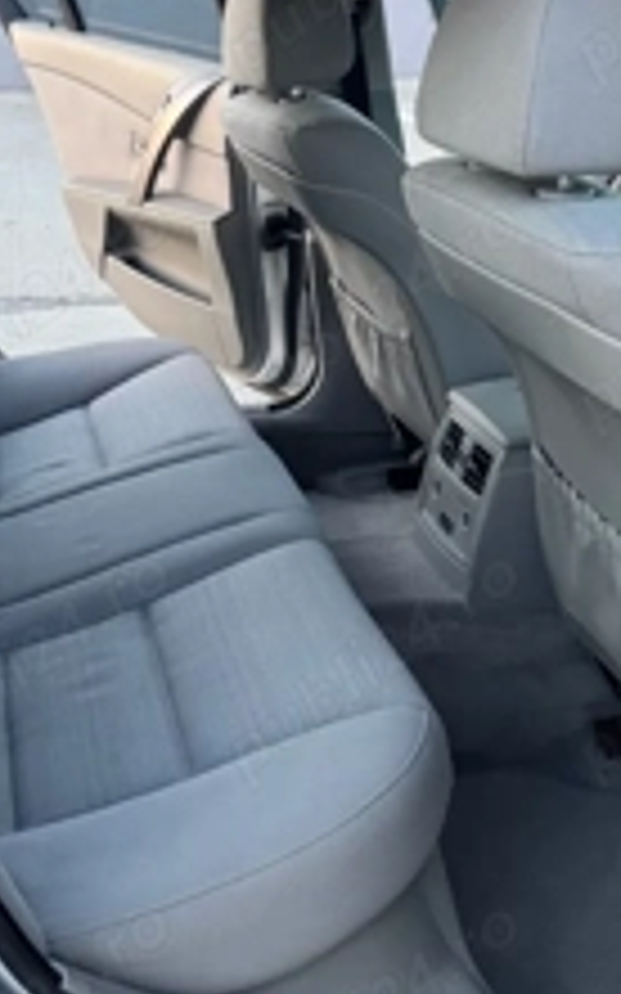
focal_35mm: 46
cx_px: 112
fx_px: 1246
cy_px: 369
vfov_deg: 43.1
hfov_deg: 27.4
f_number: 1.78
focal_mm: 6.76
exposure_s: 1/50
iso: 200
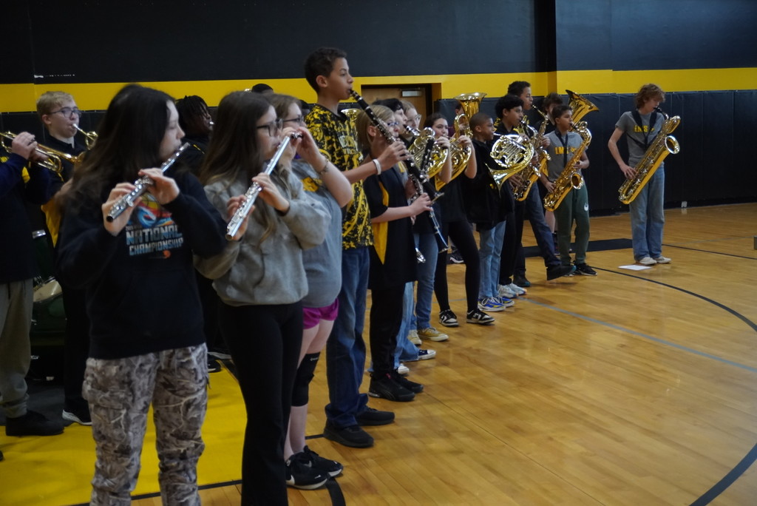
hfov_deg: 42.3
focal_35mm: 46
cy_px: 253
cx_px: 378
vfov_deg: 29.0
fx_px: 978
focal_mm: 31
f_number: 5
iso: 6400
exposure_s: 1/500
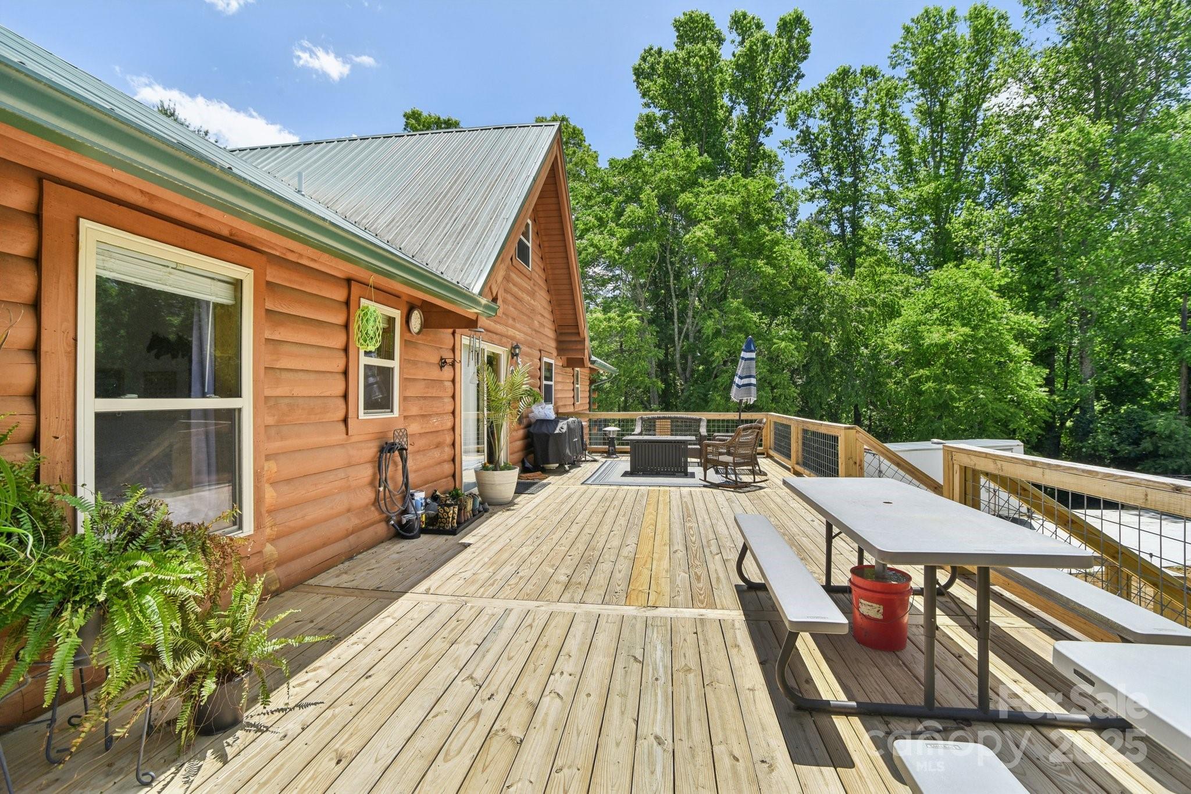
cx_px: 596
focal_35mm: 15
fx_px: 496
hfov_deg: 100.4
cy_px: 397
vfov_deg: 77.3
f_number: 11
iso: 100
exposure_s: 1/200
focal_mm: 15
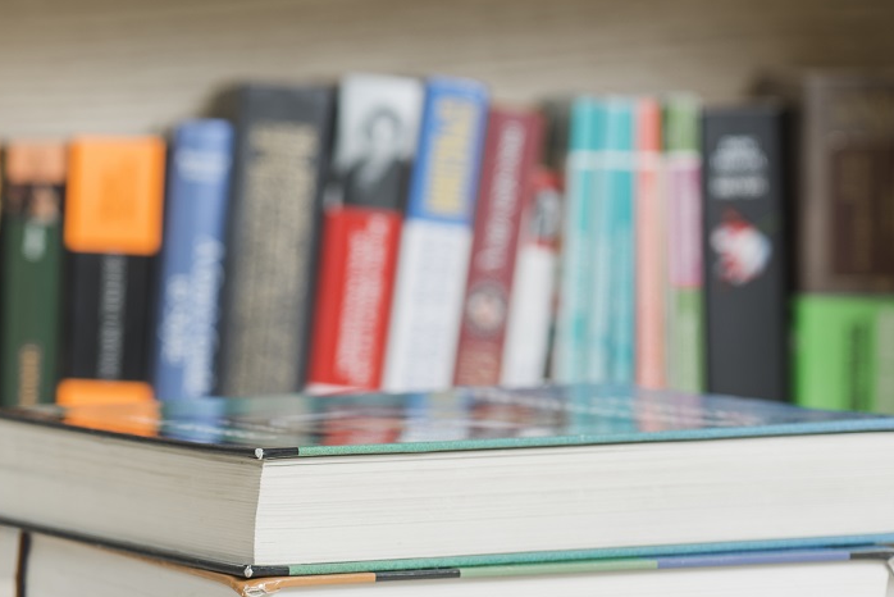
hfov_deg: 11.4
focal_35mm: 180
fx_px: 4472
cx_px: 176
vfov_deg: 7.6
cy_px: 363
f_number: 6.3
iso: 160
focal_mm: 105
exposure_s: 1/160
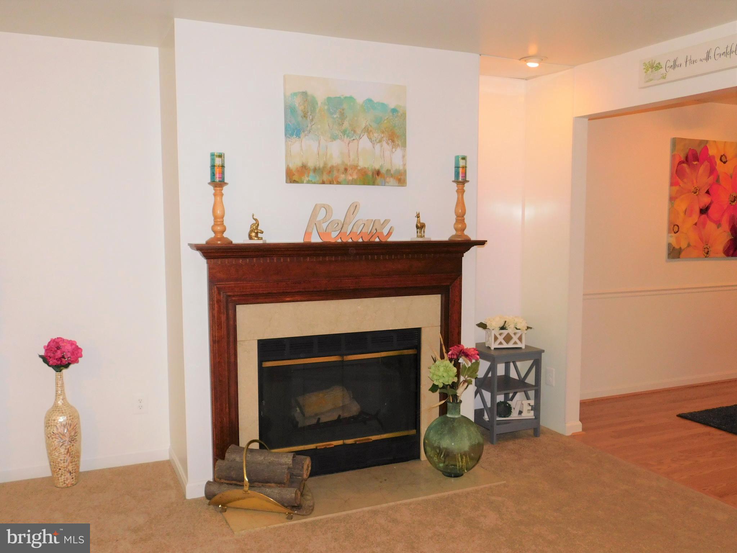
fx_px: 639
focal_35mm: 30
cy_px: 276
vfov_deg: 46.8
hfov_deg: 60.0
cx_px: 368
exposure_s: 1/30
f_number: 3.2
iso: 200
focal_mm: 5.3
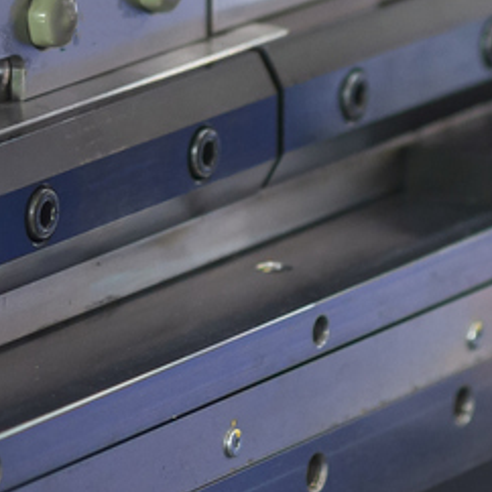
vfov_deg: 4.6
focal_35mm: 374
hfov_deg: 4.7
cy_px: -299
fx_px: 6014
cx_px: 190
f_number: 1.8
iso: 1000
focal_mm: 85
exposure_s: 1/160
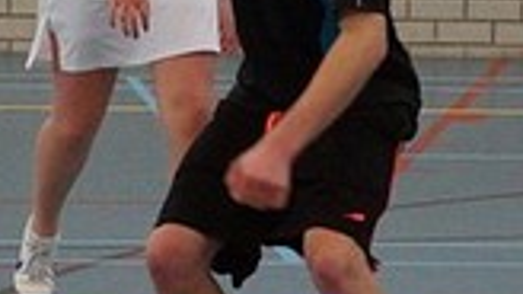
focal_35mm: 344
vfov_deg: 3.5
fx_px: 4771
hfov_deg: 6.2
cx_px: -239
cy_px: -363
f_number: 4
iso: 1250
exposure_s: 1/250
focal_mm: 35
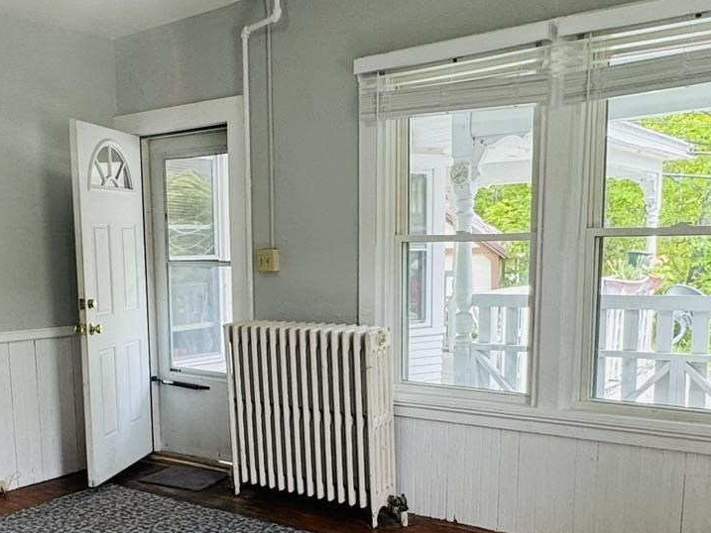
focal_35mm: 40
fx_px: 822
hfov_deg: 46.4
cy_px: 366
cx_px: 266
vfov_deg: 35.5
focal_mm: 2.22
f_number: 2.2
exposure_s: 1/120
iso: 80
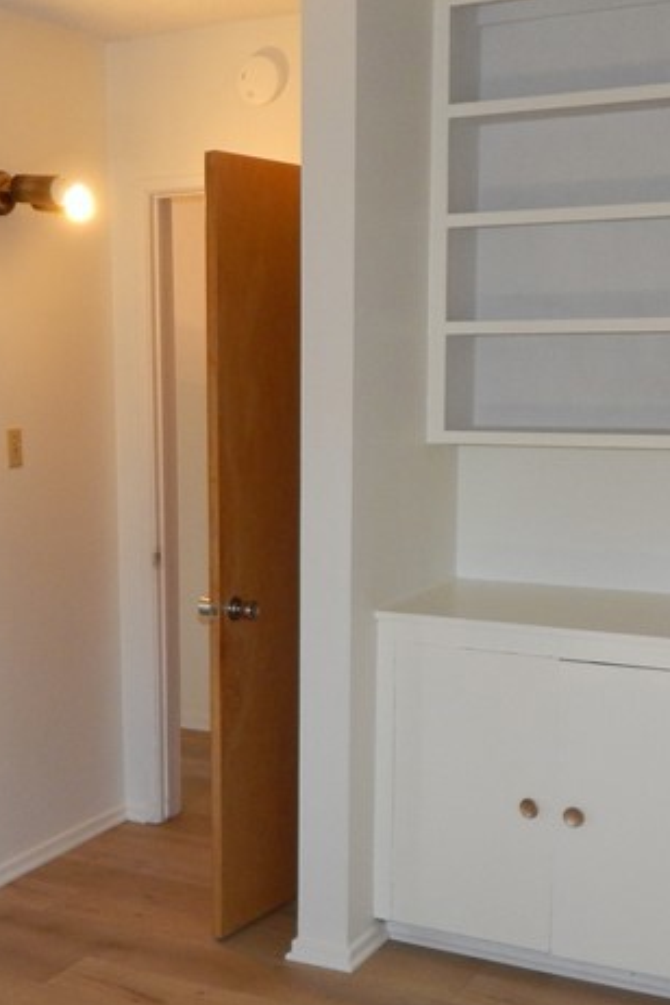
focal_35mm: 53
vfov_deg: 37.3
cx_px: 187
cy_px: 622
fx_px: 1479
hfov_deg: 25.3
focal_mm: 4
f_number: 3
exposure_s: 1/30
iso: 200
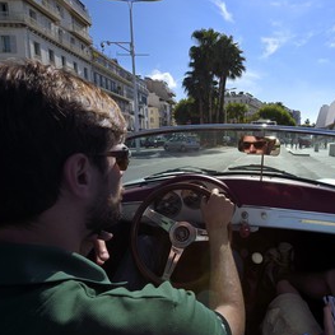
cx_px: 252
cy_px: 164
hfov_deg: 72.2
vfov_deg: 77.7
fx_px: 208
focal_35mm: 19
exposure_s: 1/250
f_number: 14
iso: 200
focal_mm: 14
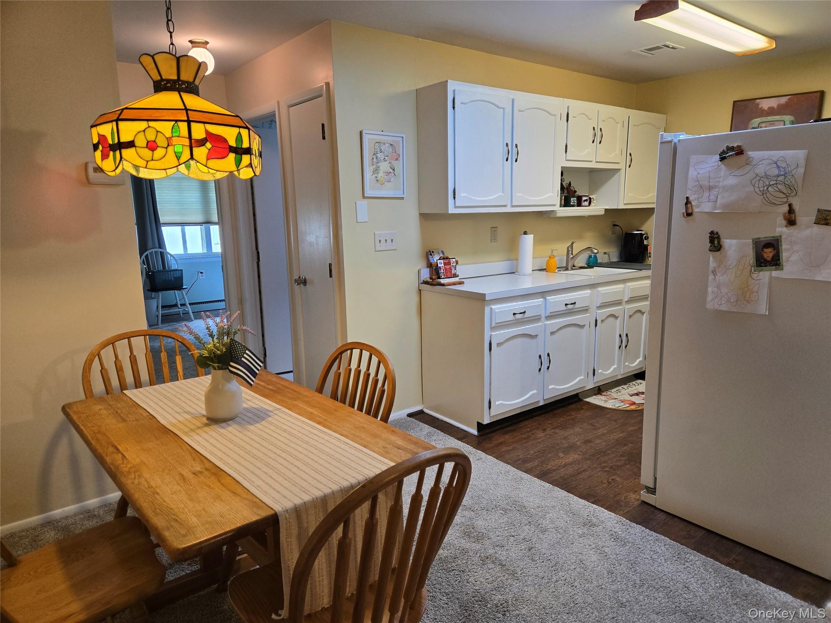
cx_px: 416
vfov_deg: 58.9
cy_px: 312
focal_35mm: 23
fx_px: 552
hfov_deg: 73.9
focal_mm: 5.4
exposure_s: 1/120
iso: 125
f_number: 1.8
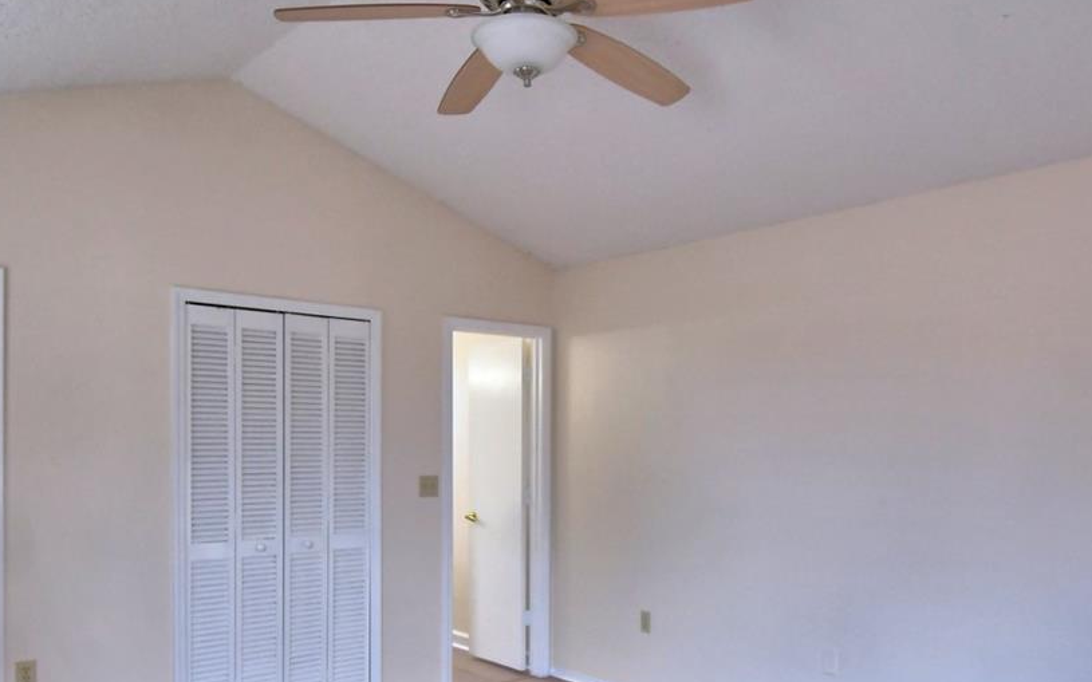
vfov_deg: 41.2
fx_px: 893
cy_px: 461
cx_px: 651
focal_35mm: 30
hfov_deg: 62.4
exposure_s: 1/80
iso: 400
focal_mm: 10
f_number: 4.5
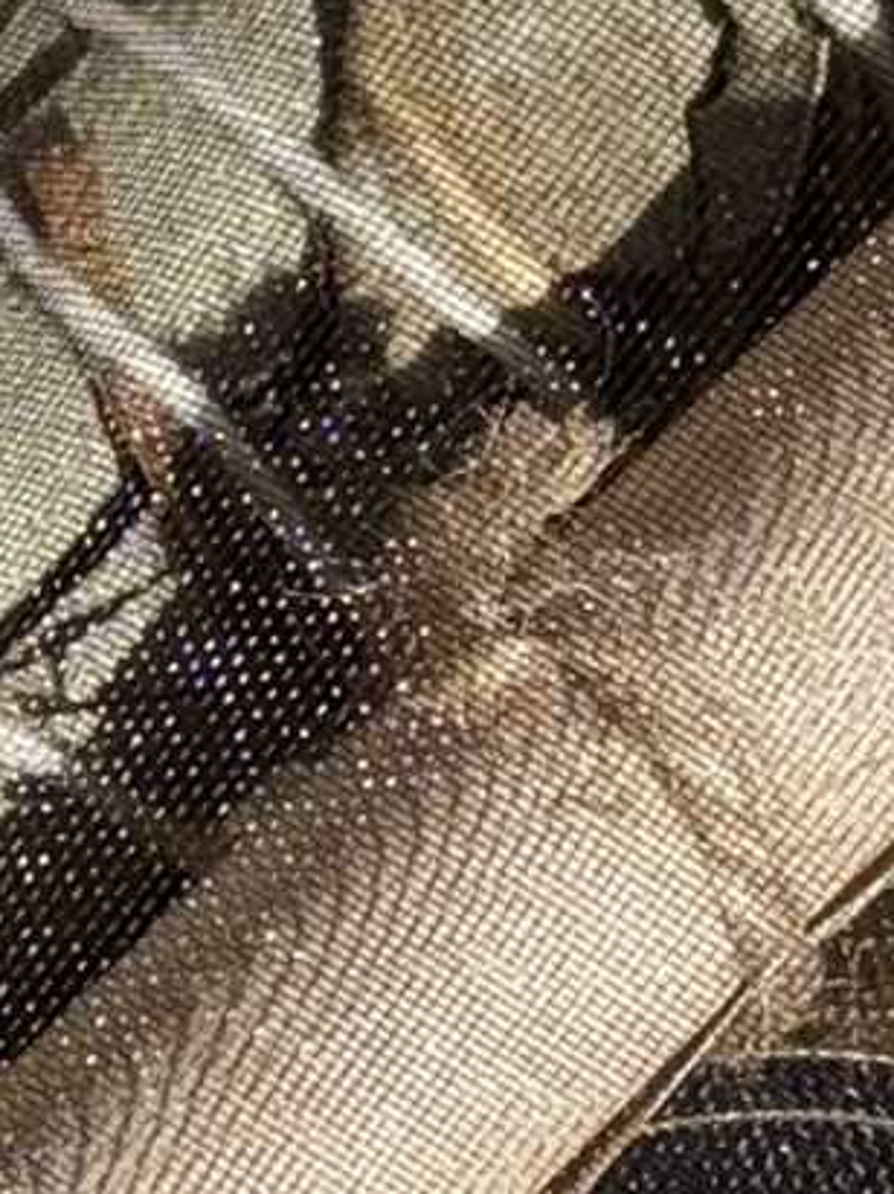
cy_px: 729
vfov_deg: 6.6
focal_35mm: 299
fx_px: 10301
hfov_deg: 5.0
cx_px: 366
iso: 100
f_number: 1.78
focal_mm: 6.76
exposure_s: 1/778
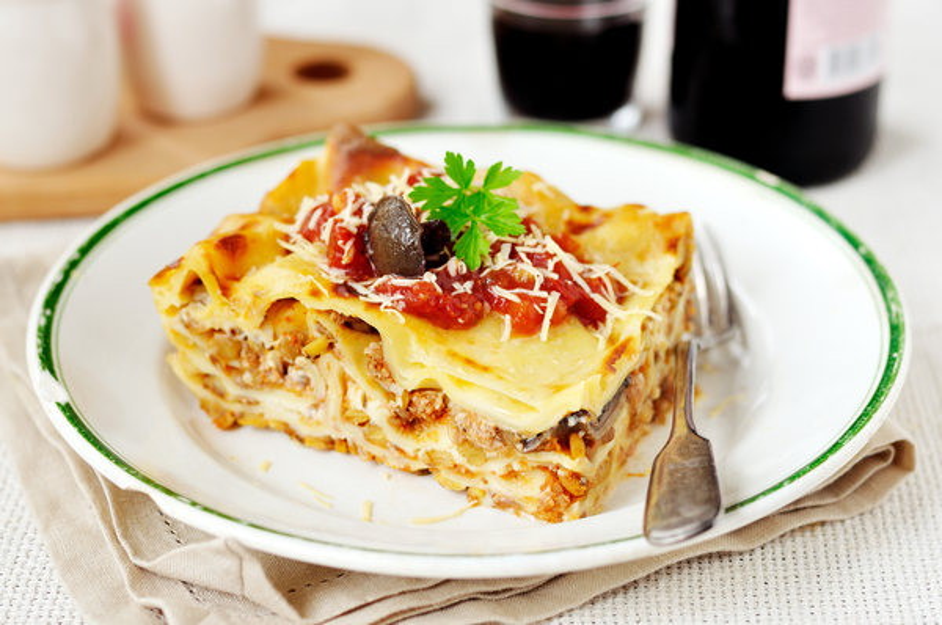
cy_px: 312
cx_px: 471
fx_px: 1959
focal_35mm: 75
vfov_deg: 18.1
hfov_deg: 27.0
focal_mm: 50
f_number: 3.5
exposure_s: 1/20
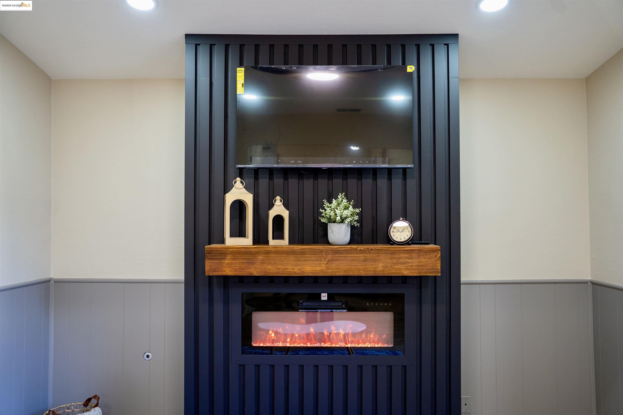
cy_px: 208
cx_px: 312
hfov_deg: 61.6
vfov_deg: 43.3
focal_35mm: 30
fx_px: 523
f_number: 2.8
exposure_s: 1/160
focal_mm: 30.2
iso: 1000
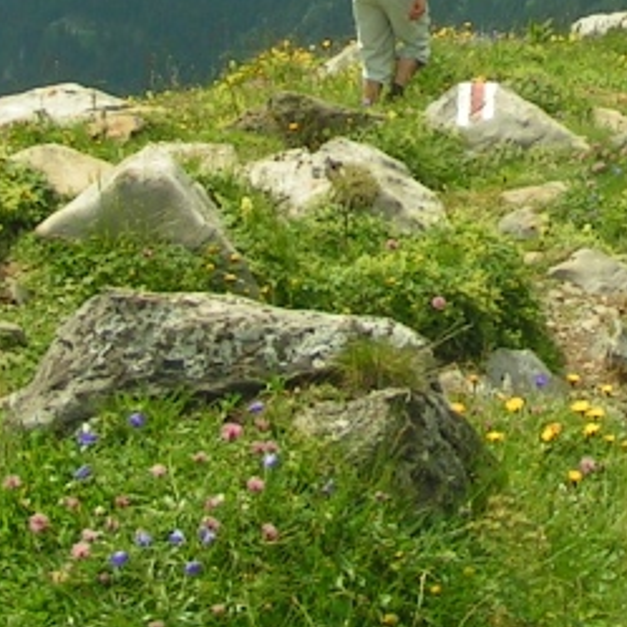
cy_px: -128
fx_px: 2828
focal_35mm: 138
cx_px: 531
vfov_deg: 12.4
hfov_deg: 12.6
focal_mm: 5.8
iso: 50
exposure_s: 1/400
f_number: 5.6
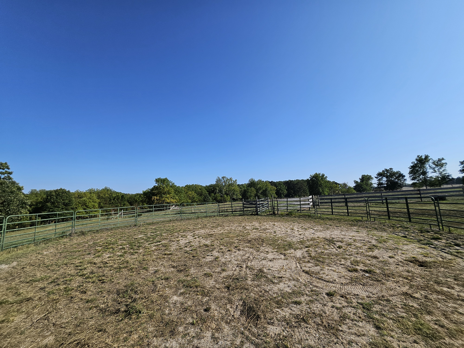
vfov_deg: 89.9
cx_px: 232
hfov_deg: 106.2
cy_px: 174
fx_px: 174
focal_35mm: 13
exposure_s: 1/2131
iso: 32
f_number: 2.2
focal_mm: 1.74
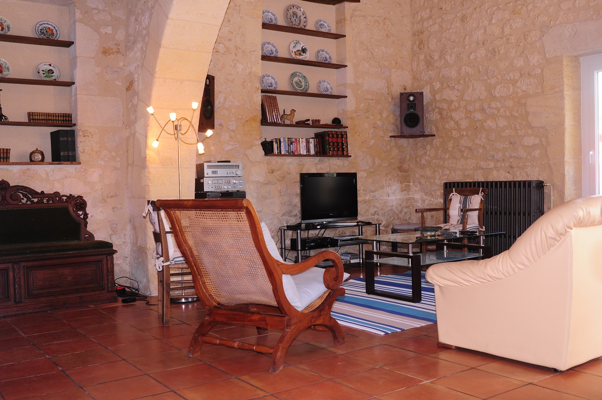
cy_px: 200
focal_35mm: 36
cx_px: 301
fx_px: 601
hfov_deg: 53.2
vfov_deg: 36.8
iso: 400
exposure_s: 1/50
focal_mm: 24
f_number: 5.6
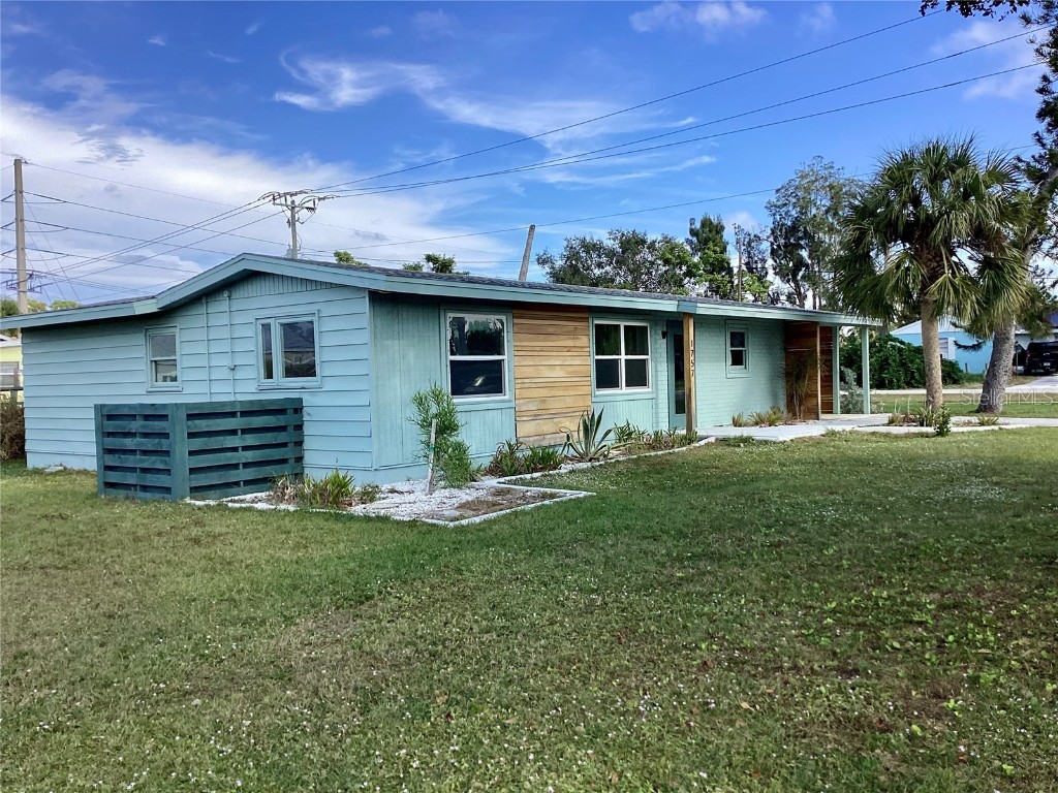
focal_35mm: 31
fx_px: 947
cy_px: 396
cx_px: 529
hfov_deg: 58.4
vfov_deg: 45.4
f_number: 2.4
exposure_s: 1/1045
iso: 25
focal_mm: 3.3
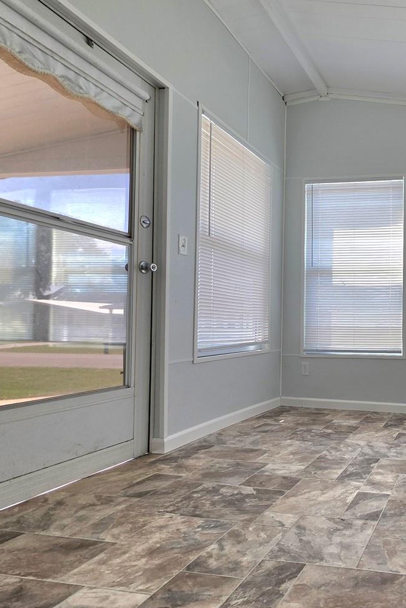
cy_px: 323
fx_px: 372
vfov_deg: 78.5
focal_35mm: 22
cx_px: 418
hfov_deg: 46.5
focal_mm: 2.2
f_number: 1.9
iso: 40
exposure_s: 1/244
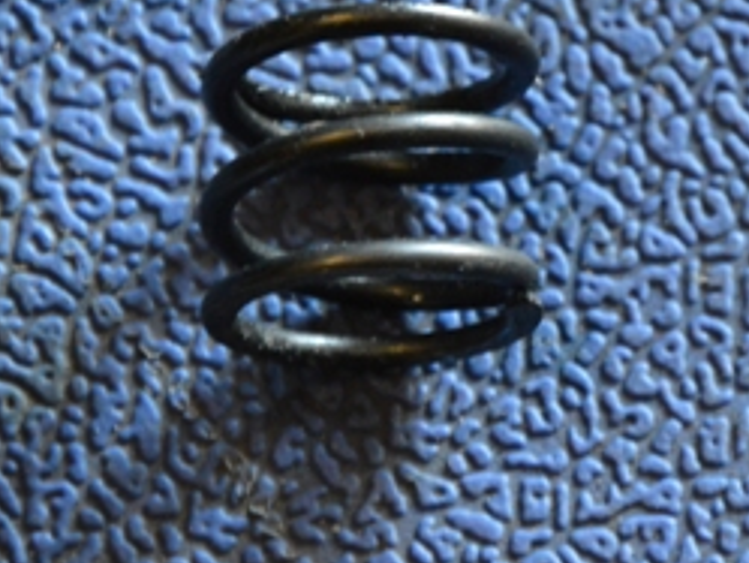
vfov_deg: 3.8
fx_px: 8426
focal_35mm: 389
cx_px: 695
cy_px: 211
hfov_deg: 5.1
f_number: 5.6
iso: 3200
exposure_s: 1/8
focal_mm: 105
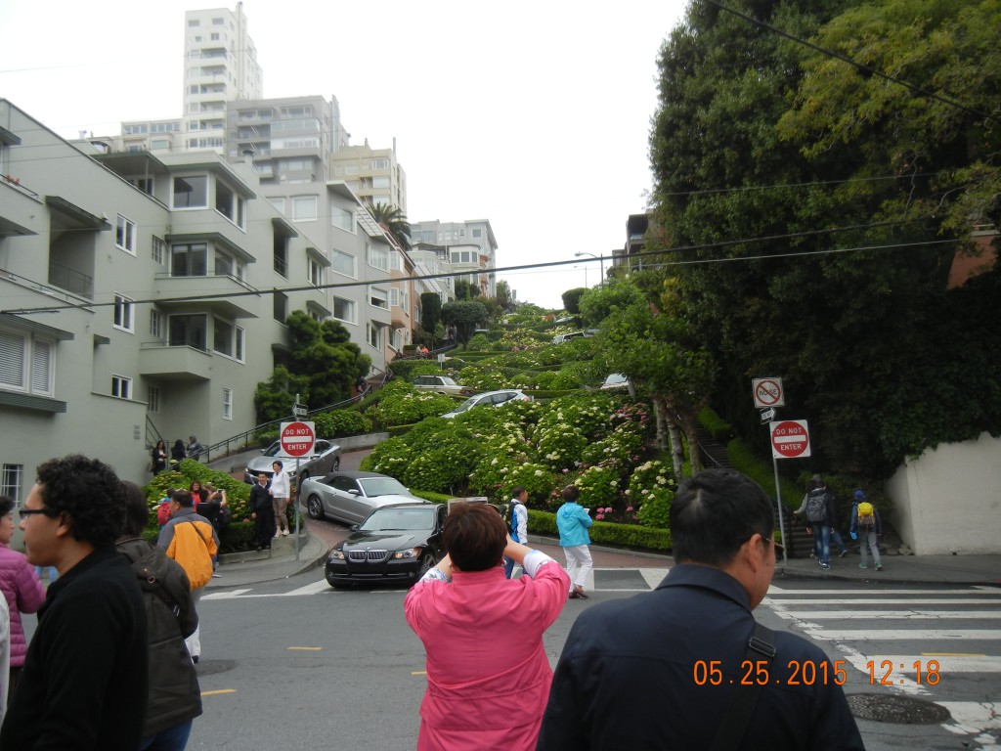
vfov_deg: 46.8
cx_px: 500
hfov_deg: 60.0
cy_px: 376
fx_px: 868
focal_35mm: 30
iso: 160
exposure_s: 1/406
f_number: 3.5
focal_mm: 5.4
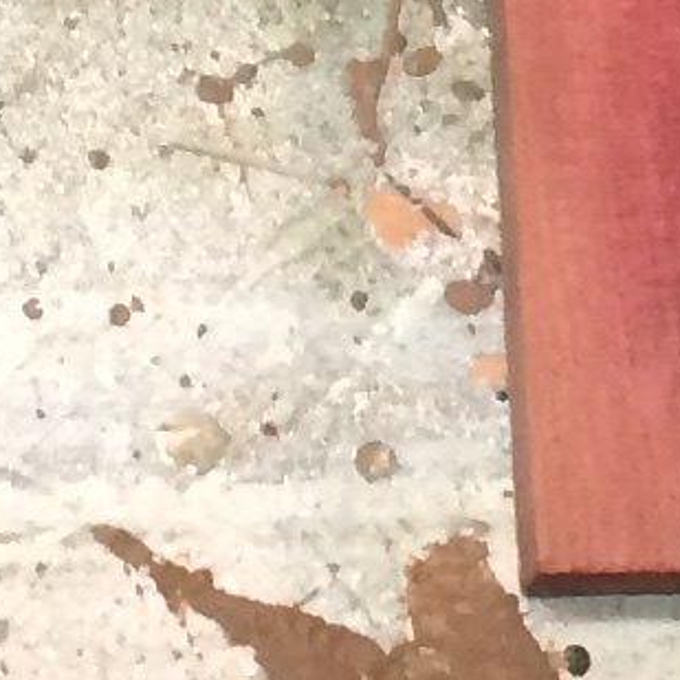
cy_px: -810
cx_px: -152
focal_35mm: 271
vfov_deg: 6.2
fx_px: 6023
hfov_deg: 6.4
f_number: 2.2
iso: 160
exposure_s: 1/30
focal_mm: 4.15
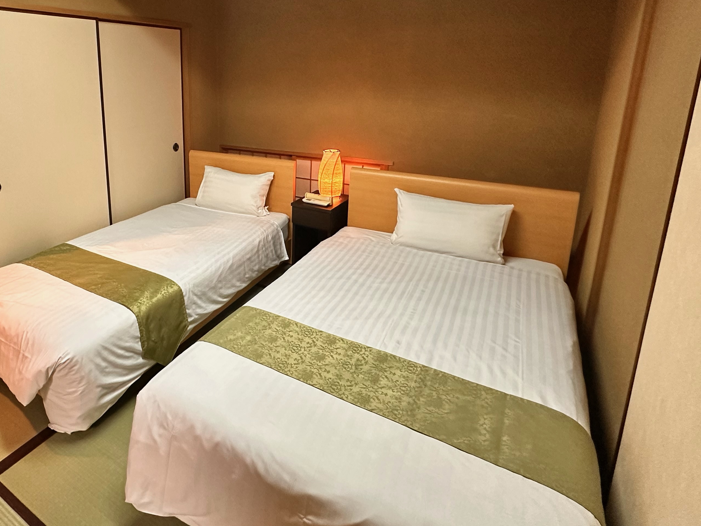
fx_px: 445
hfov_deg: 73.6
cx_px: 224
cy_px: 170
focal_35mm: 22
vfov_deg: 59.5
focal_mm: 2.22
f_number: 2.2
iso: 400
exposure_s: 1/60
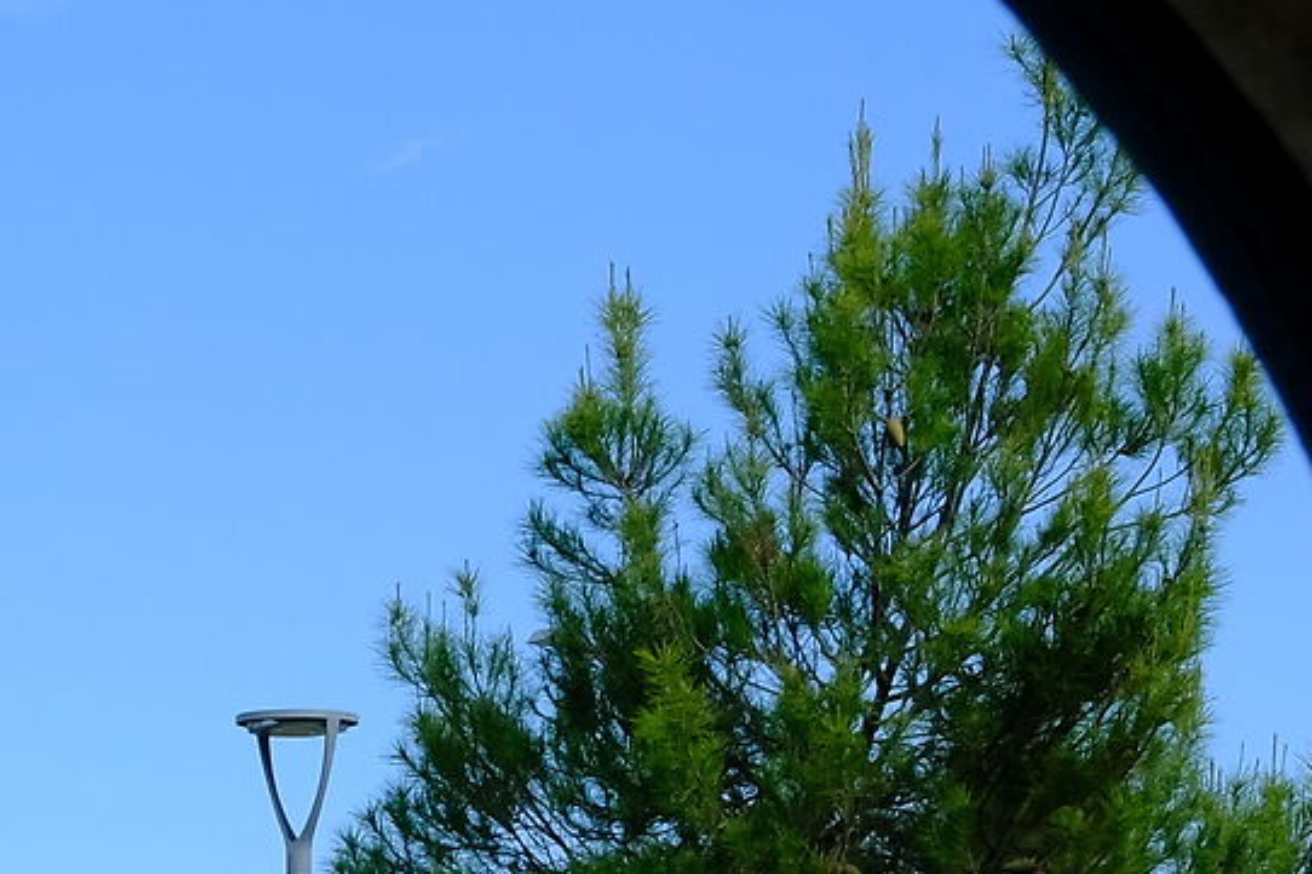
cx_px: 34
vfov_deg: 8.6
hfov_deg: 13.1
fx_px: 5647
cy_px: 1448
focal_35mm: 155
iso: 320
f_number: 13
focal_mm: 23
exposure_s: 1/160
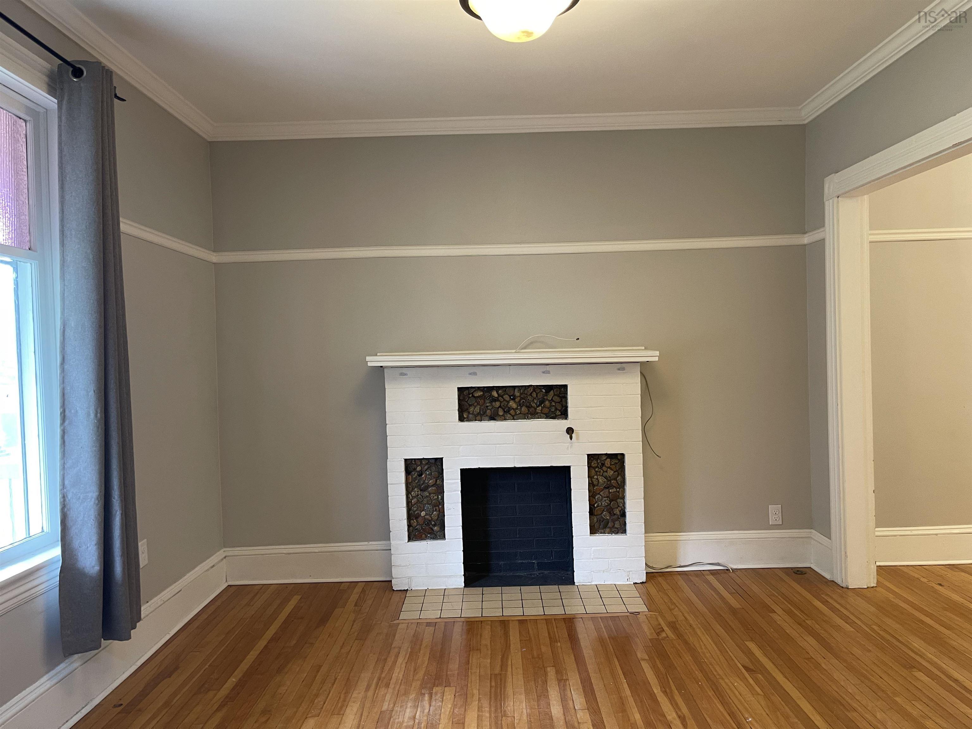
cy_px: 364
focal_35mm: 25
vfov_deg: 54.9
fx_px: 702
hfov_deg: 69.4
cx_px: 486
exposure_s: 1/60
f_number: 1.6
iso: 200
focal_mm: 5.1
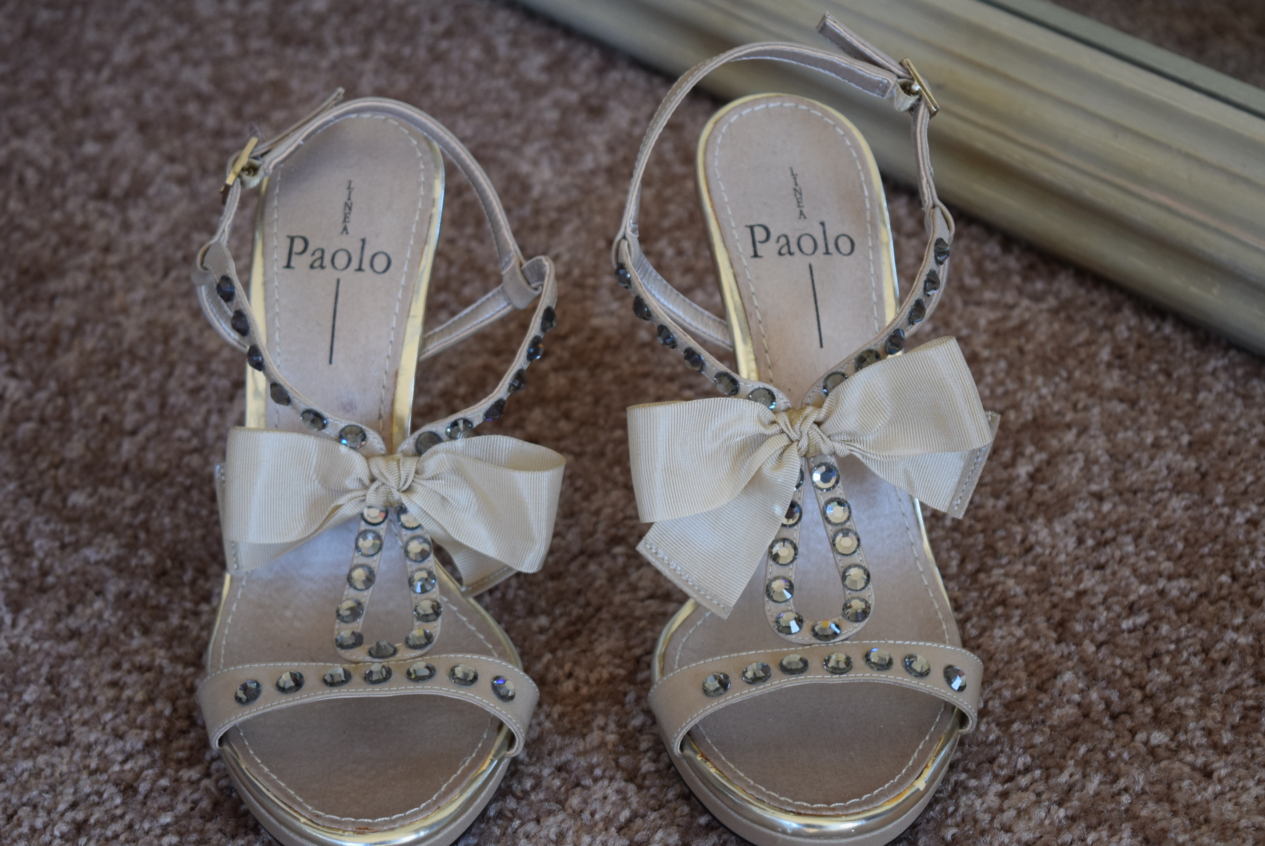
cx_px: 625
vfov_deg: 16.7
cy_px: 441
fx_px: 2883
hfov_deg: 24.7
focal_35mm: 82
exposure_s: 1/60
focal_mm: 52
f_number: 5.6
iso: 800
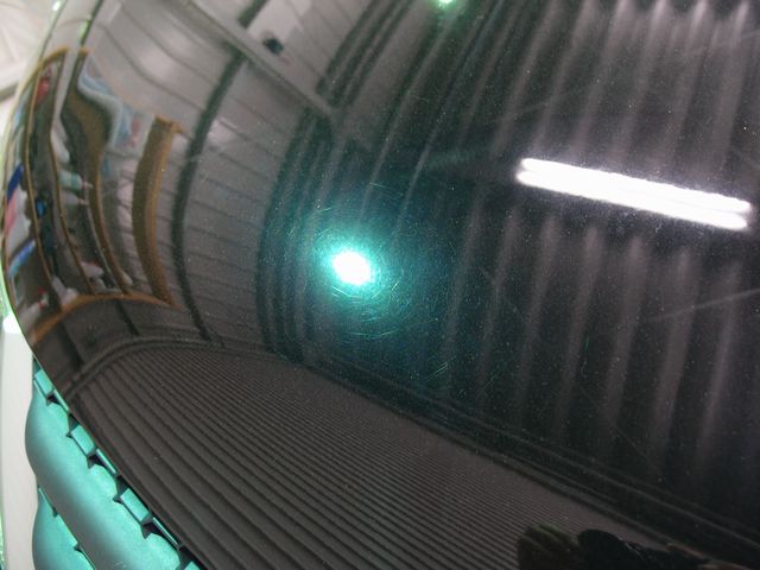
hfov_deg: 63.4
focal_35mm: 28
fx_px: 615
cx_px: 380
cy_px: 285
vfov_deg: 49.7
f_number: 1.8
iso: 100
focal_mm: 6
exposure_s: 1/20
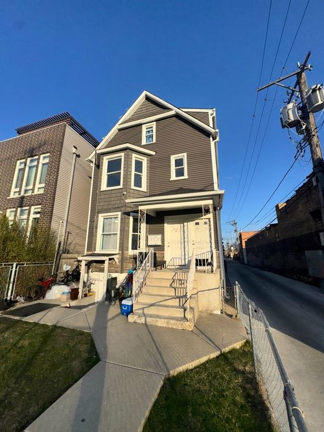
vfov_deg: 102.1
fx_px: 175
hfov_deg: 85.7
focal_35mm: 14
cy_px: 216
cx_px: 162
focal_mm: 2.22
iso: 32
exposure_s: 1/3106
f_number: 2.2
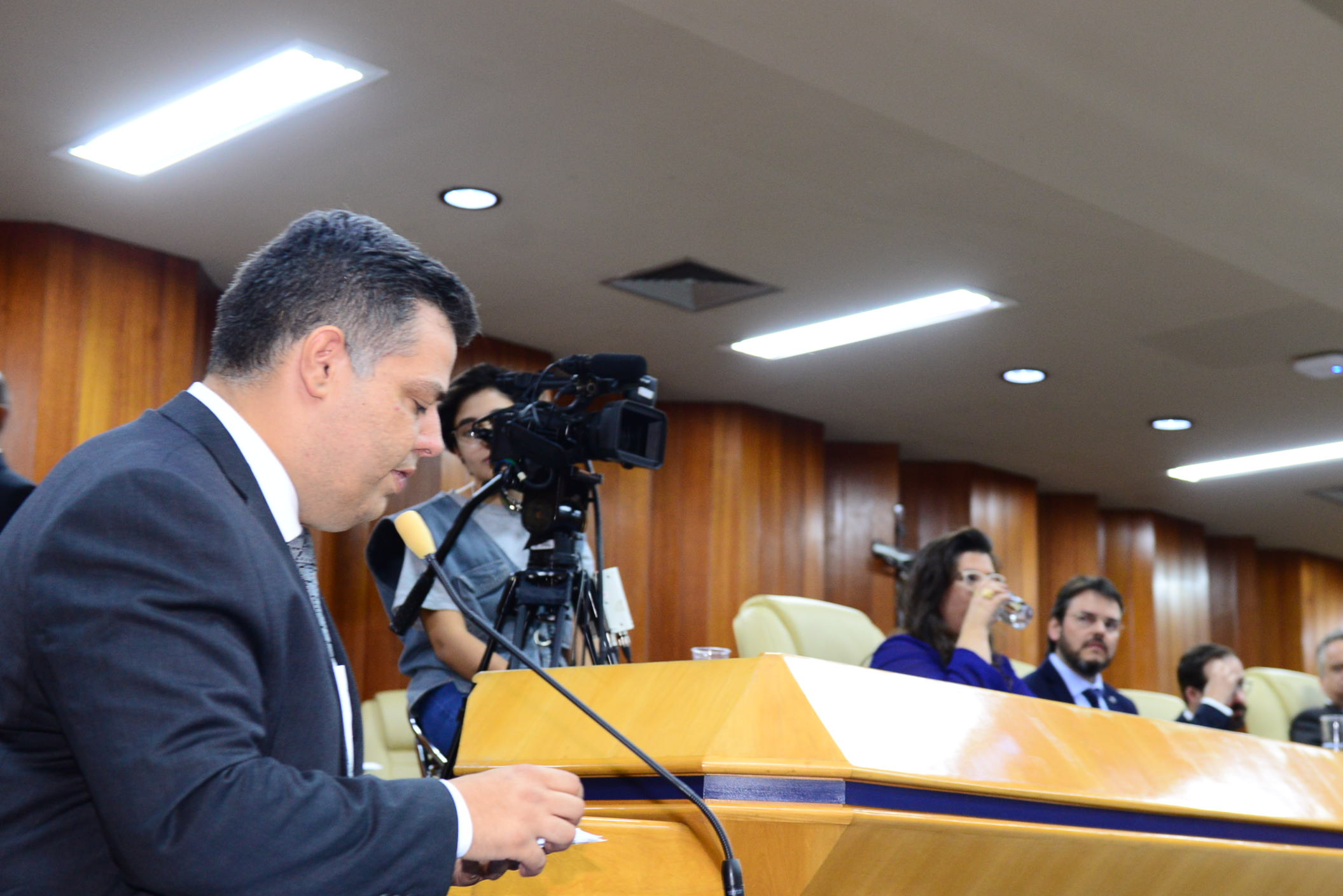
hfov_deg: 34.9
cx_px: 814
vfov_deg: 23.7
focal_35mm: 57
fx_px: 2127
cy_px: 560
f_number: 3.5
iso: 1600
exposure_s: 1/60
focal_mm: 40
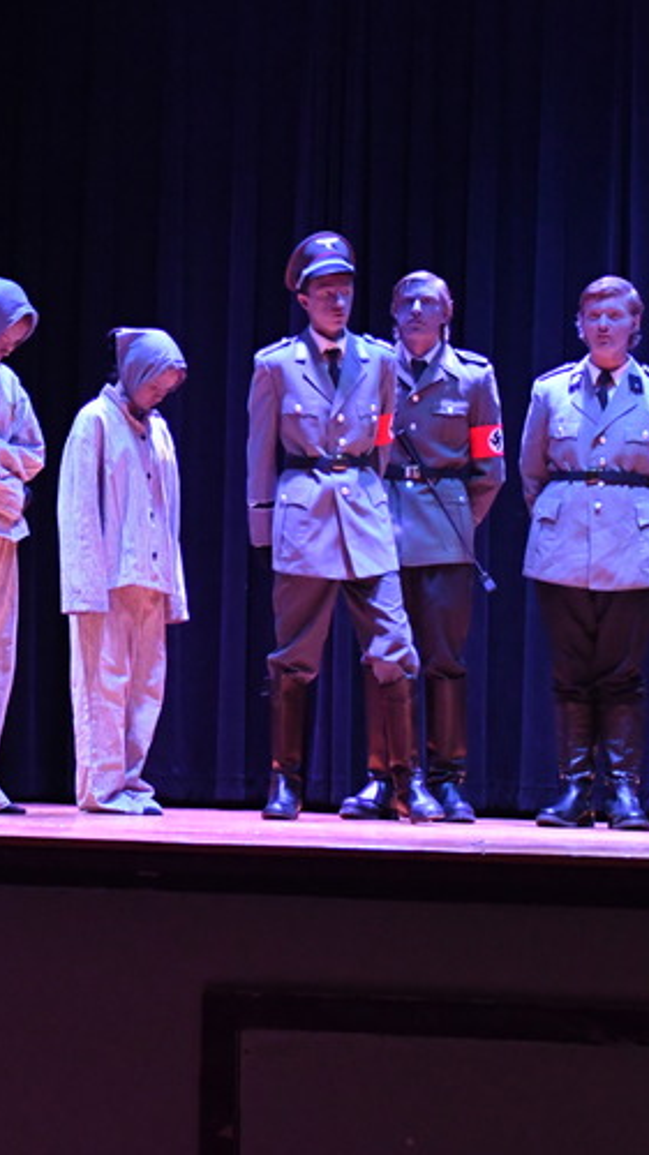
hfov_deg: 11.0
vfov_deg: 19.6
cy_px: 581
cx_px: 32
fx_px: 3337
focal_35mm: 109
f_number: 4.2
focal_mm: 35
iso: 4500
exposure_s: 1/60
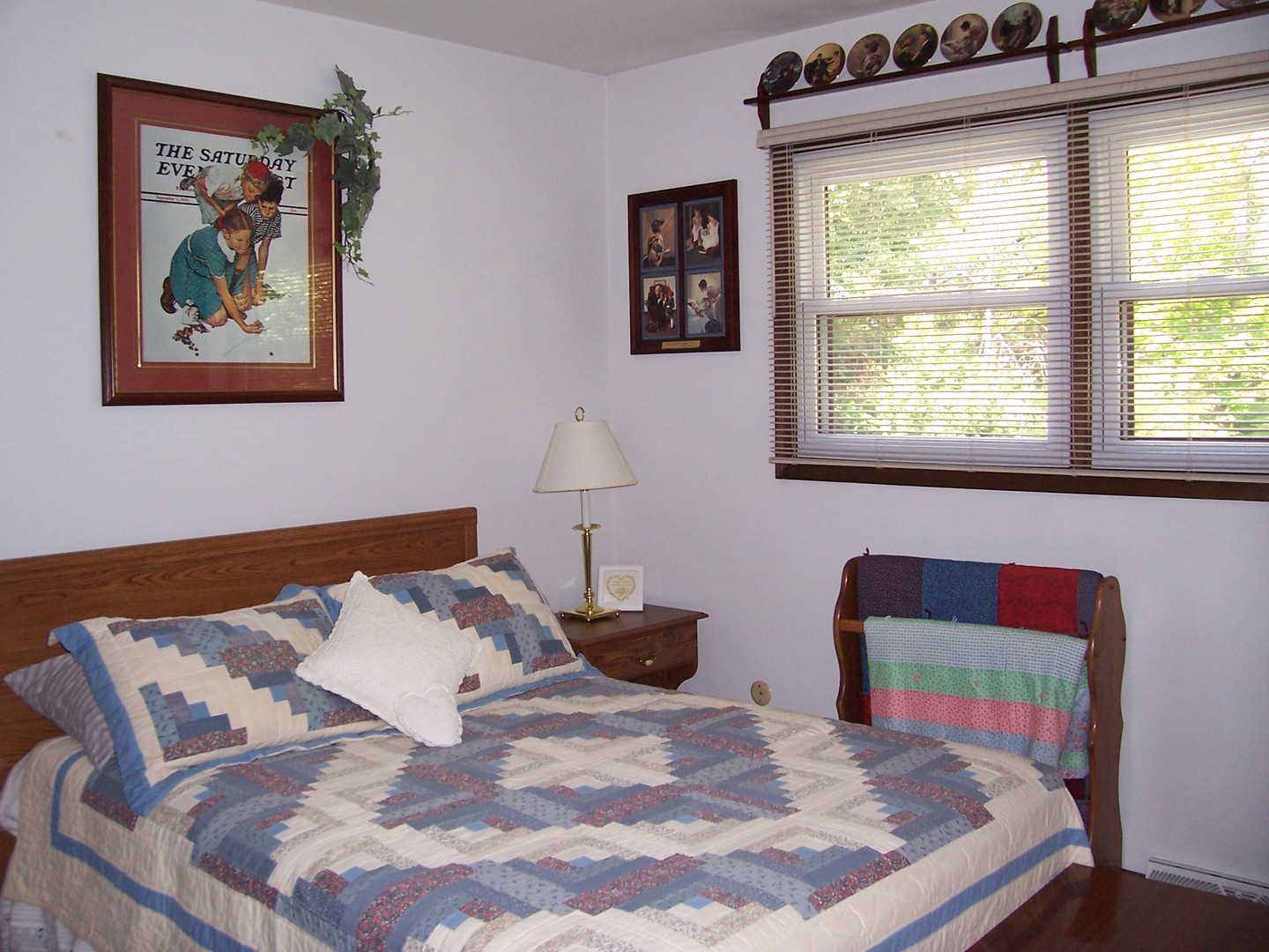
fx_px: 1246
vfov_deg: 41.8
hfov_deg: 54.0
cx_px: 634
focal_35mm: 34
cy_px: 476
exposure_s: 1/60
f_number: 2.7
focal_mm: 5.6
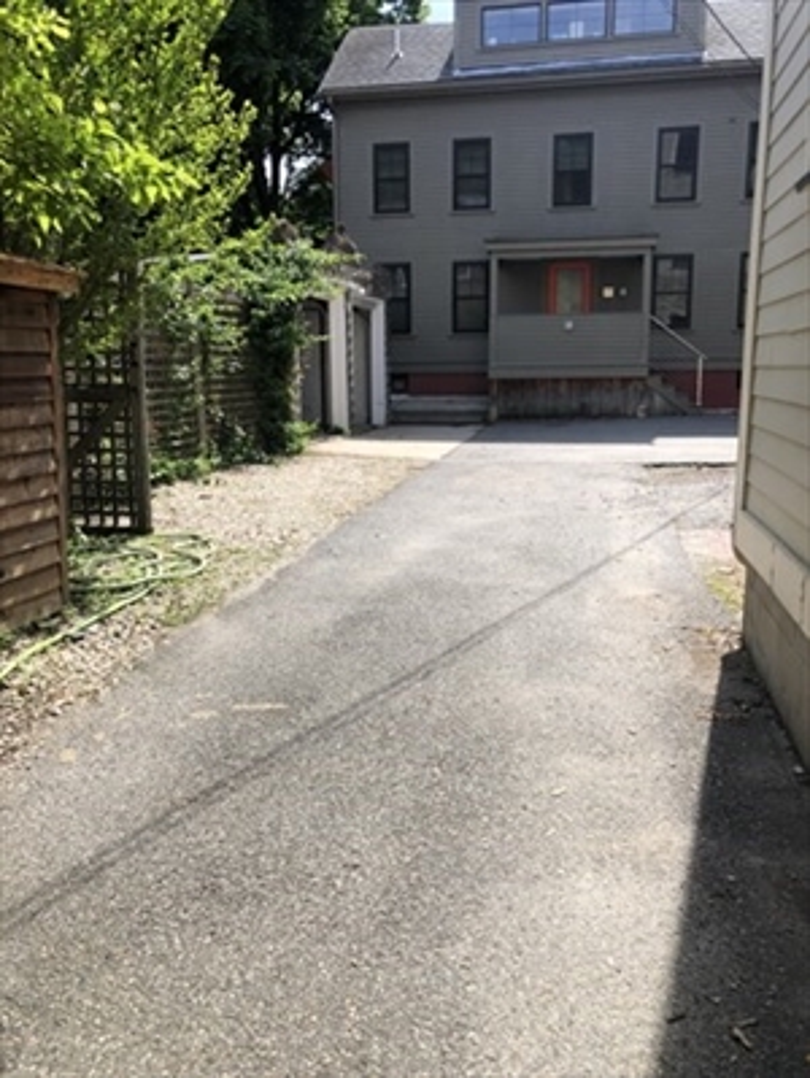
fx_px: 872
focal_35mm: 28
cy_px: 539
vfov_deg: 63.4
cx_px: 405
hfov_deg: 49.8
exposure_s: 1/1091
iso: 20
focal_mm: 3.99
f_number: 1.8
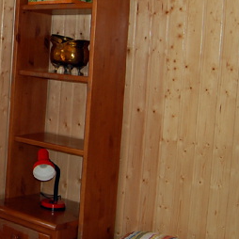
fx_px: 633
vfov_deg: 21.3
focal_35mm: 81
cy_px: 68
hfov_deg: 19.3
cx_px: -97
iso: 400
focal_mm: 18
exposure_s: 1/400
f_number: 3.5
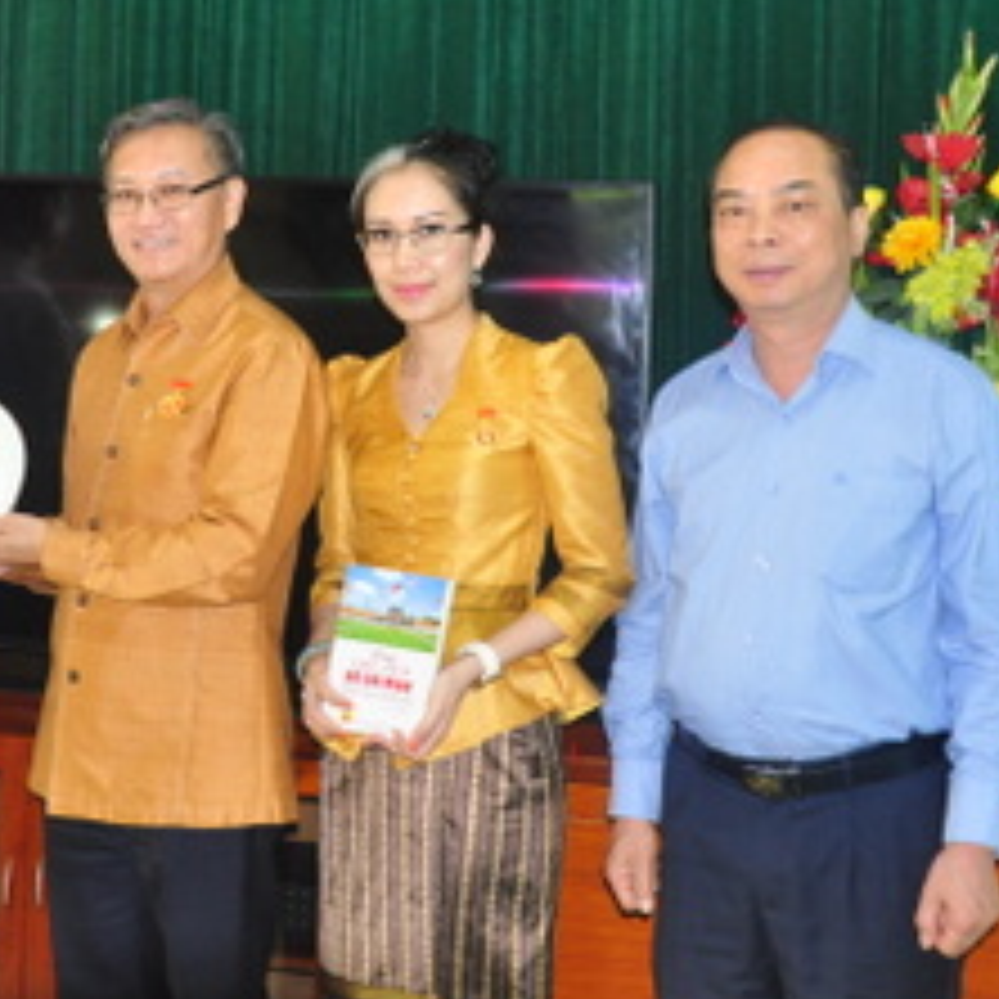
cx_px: 176
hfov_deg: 26.7
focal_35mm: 63
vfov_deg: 27.1
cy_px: 338
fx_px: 2057
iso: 800
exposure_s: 1/50
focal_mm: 22
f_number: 5.6
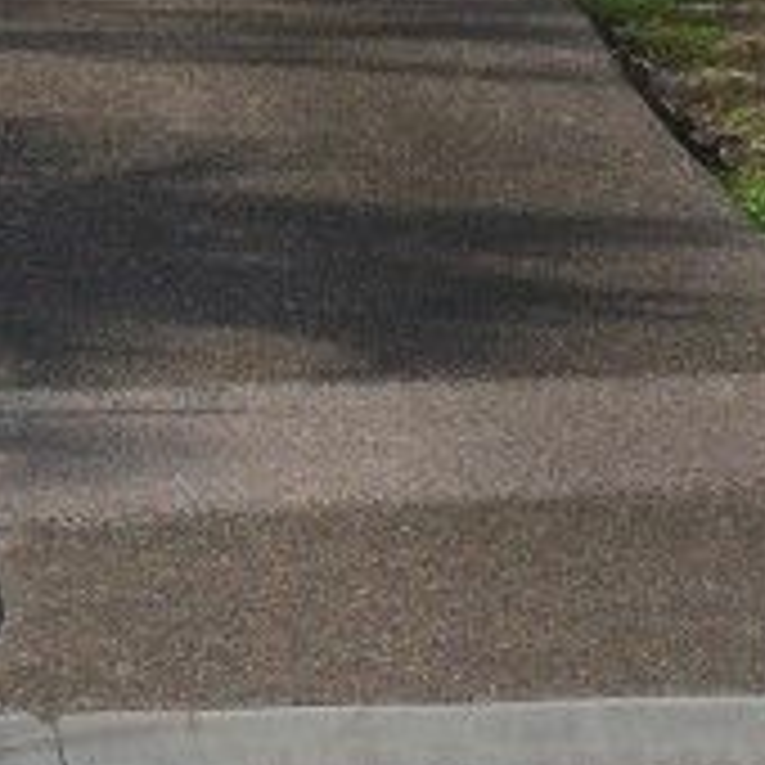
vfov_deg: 9.2
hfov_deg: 8.1
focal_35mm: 186
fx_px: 4651
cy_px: -396
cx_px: -1485
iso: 100
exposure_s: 1/250
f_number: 5.6
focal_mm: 7.4
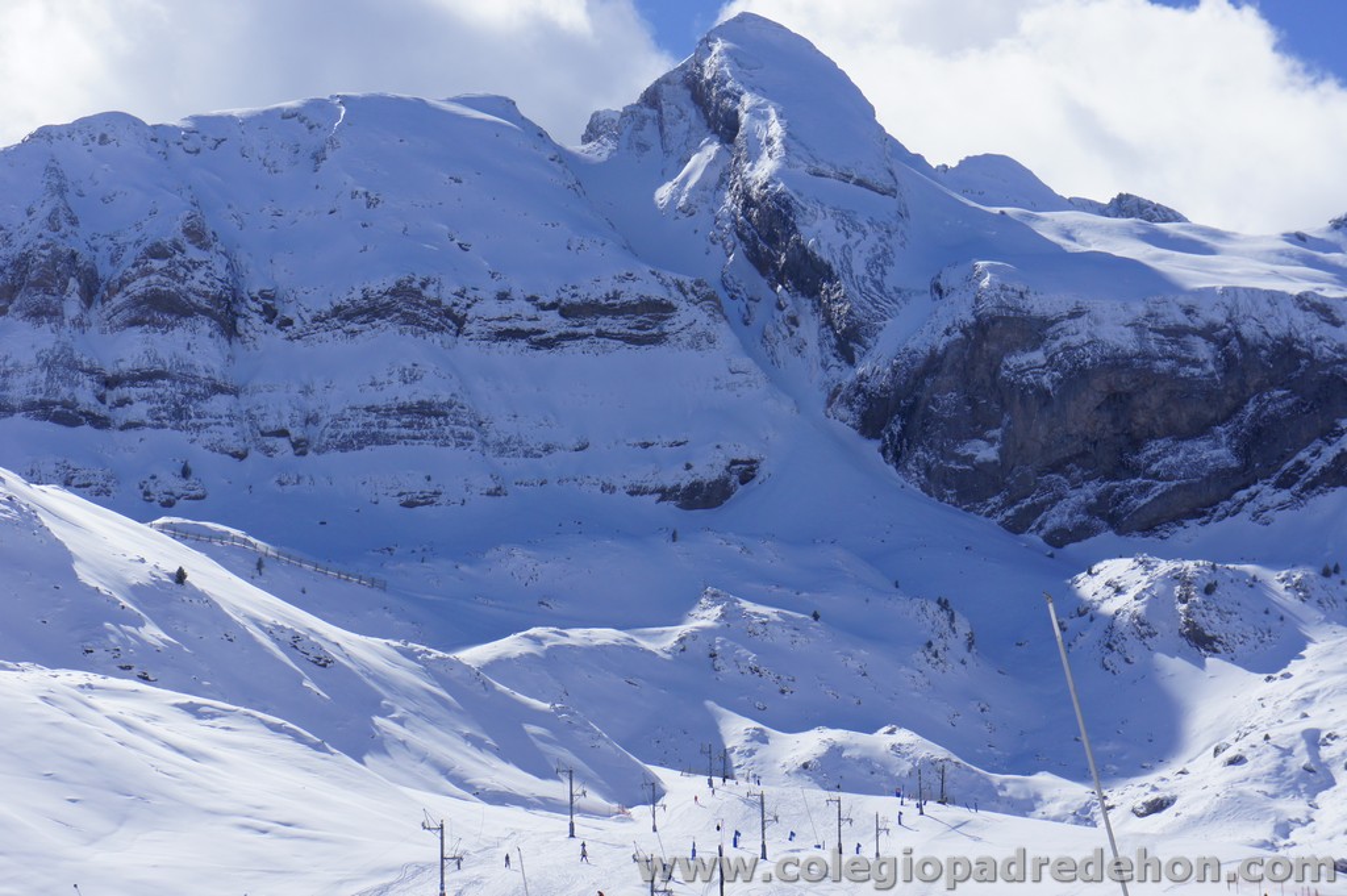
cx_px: 674
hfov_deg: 24.6
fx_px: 3084
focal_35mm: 82
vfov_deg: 16.5
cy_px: 448
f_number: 13
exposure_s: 1/500
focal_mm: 55
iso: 200
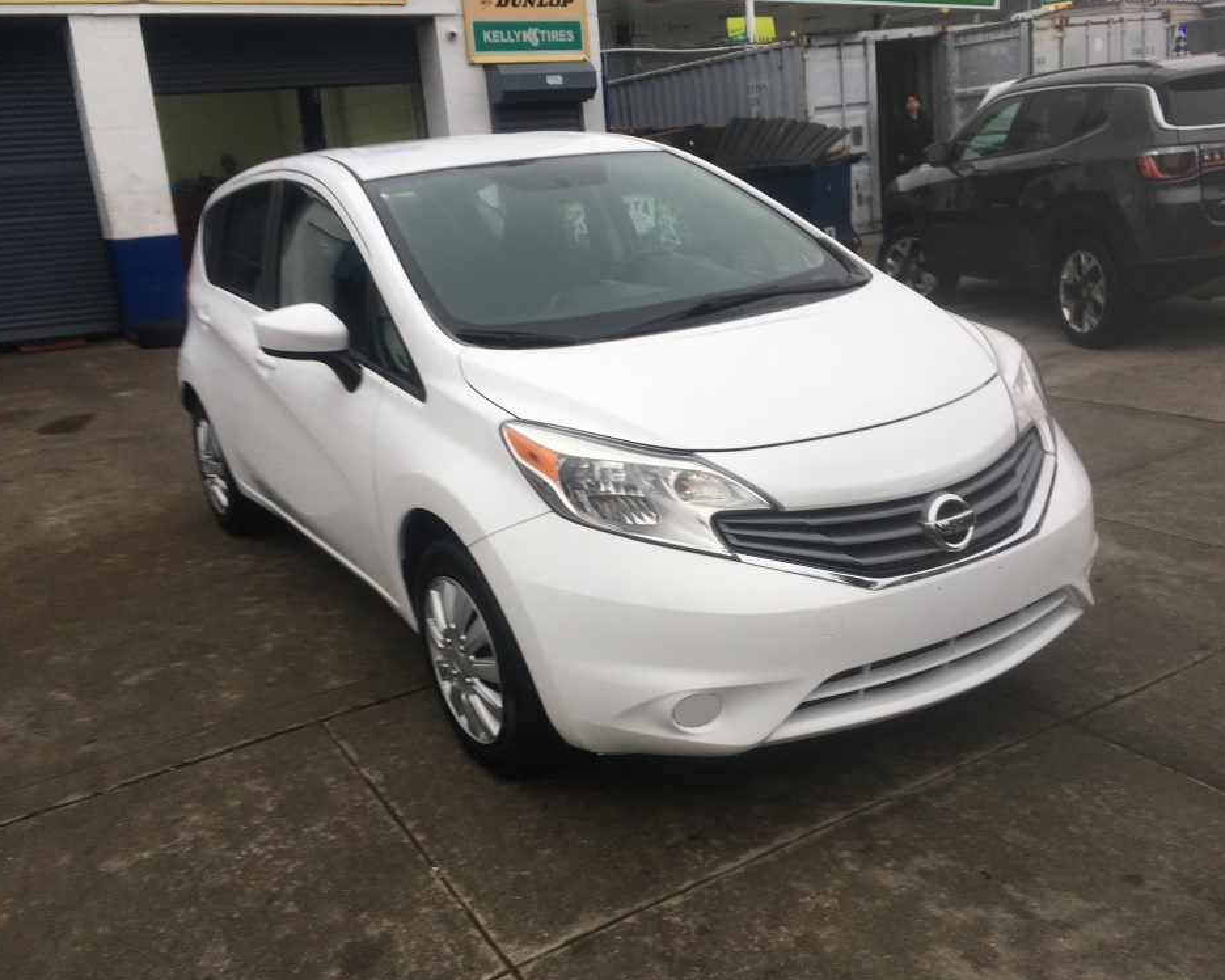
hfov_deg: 57.2
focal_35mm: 31
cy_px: 491
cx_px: 600
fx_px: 1124
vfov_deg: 47.1
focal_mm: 4.15
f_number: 2.2
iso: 25
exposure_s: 1/120
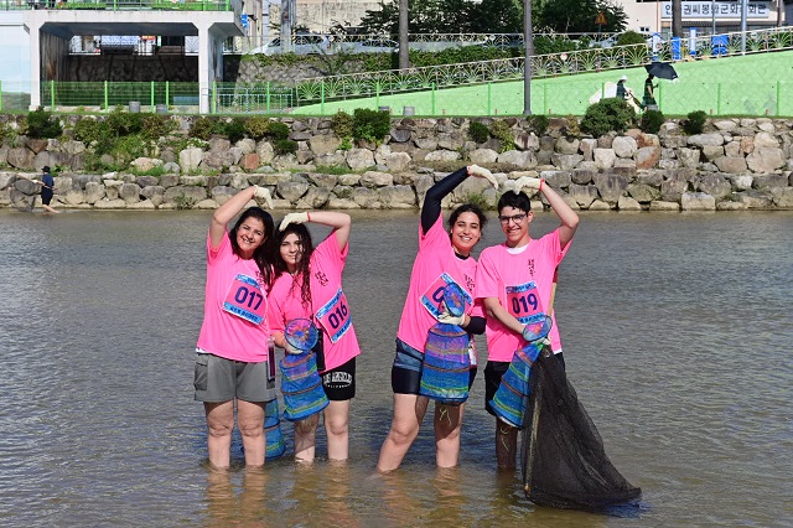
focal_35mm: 70
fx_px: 1541
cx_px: 396
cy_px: 264
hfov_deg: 28.9
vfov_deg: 19.4
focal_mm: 70
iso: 250
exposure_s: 1/500
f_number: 10
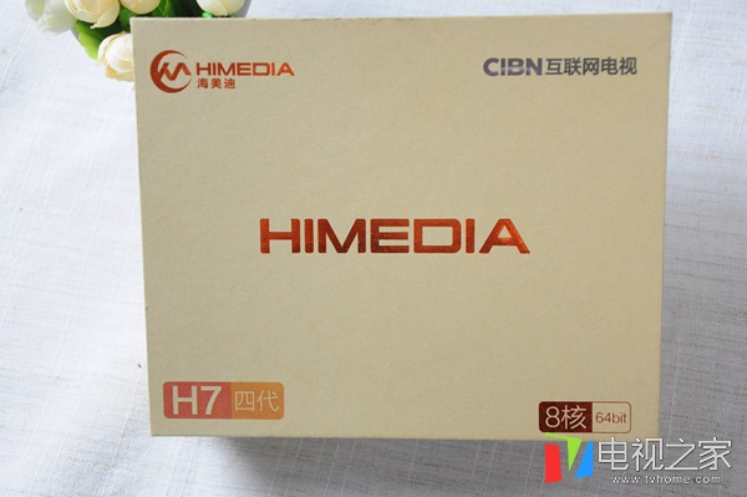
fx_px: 1244
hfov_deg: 33.4
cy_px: 248
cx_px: 374
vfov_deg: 22.6
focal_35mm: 60
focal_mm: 40
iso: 500
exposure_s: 1/25
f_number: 4.5
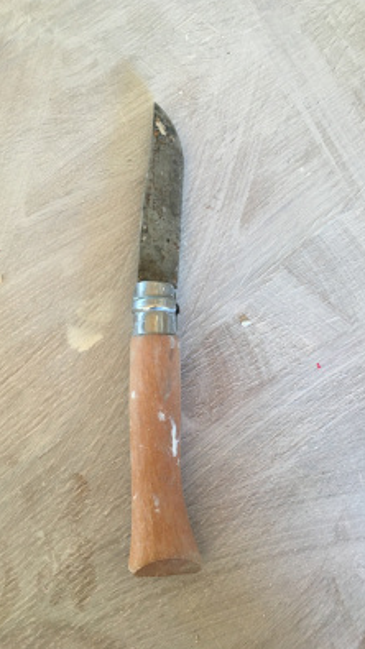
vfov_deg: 61.0
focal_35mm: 32
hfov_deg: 36.7
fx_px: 551
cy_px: 325
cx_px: 184
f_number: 2.2
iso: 160
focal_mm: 4.15
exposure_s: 1/33
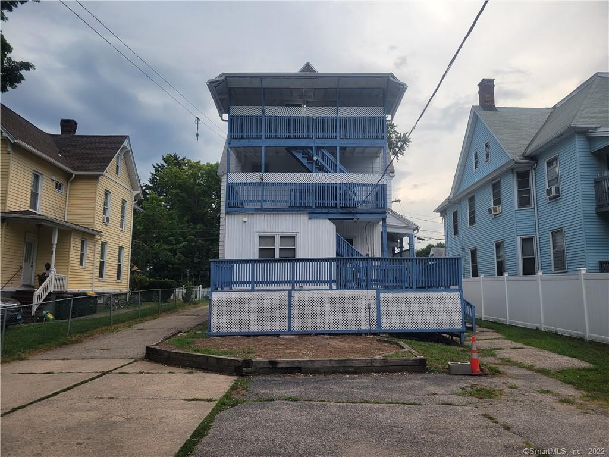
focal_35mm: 26
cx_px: 304
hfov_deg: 67.3
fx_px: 457
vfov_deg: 53.1
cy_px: 228
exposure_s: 1/285
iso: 40
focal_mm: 5.4
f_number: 1.8
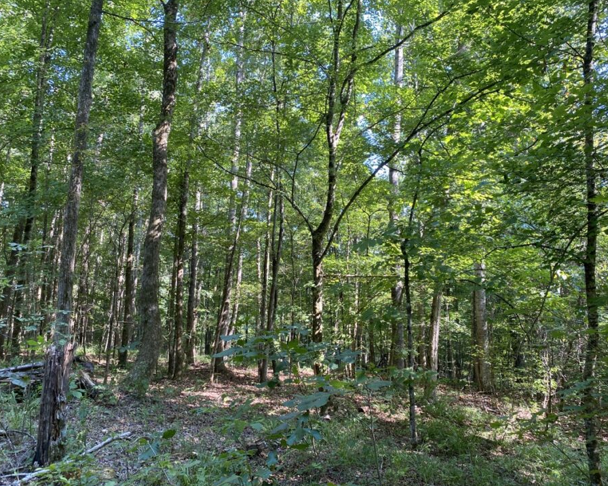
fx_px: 522
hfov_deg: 60.4
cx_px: 319
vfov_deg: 50.0
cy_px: 255
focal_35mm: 29
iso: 50
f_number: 1.8
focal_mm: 4.25
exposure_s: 1/122
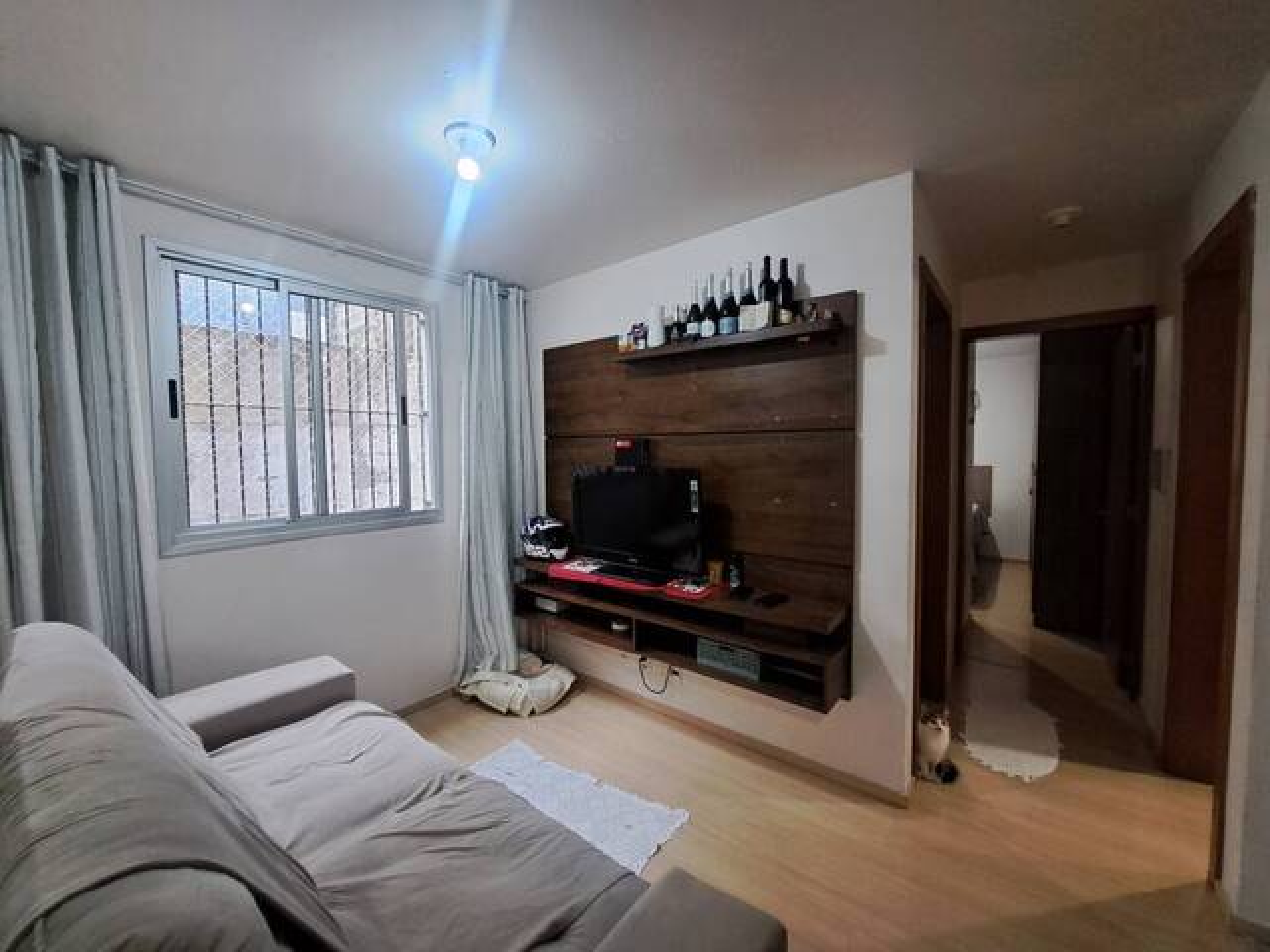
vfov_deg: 89.9
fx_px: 477
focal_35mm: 13
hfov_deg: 106.2
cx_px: 635
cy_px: 476
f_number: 2.2
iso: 200
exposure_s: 1/50
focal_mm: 1.74
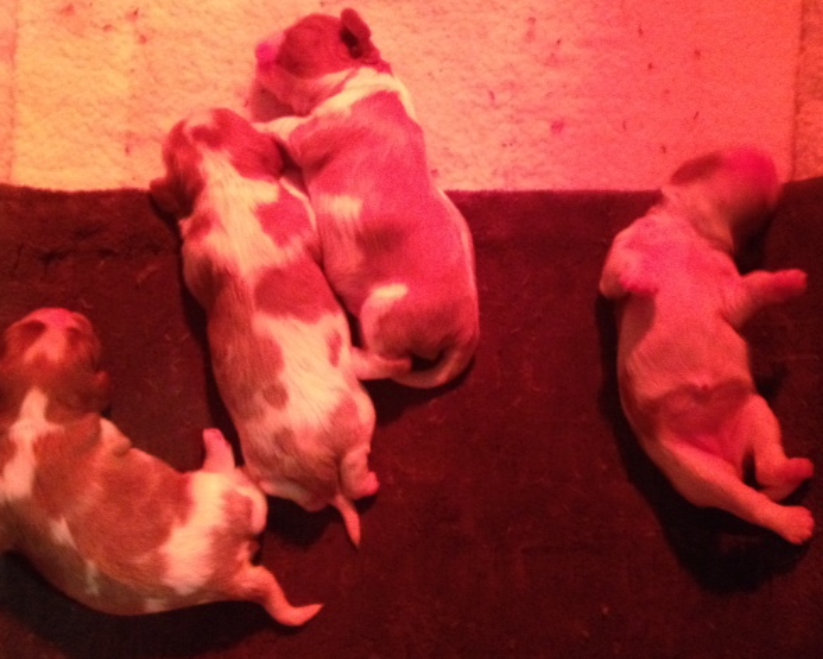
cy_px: 332
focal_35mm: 37
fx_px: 901
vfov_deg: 40.1
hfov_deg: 49.0
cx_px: 382
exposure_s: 1/15
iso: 500
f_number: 2.4
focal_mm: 4.28
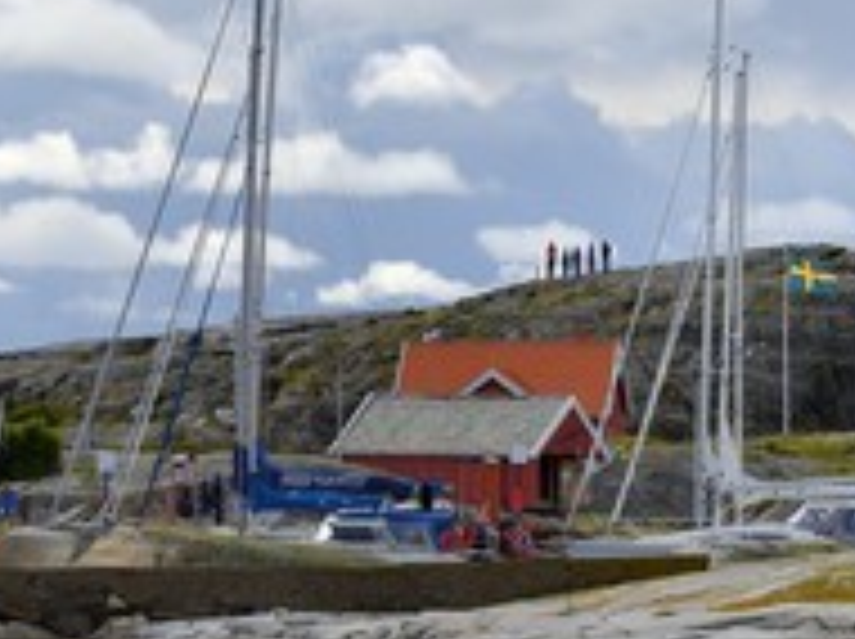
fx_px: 5772
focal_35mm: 234
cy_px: 315
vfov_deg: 6.3
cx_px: 27
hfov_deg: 8.4
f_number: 9
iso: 200
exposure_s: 1/500
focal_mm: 110
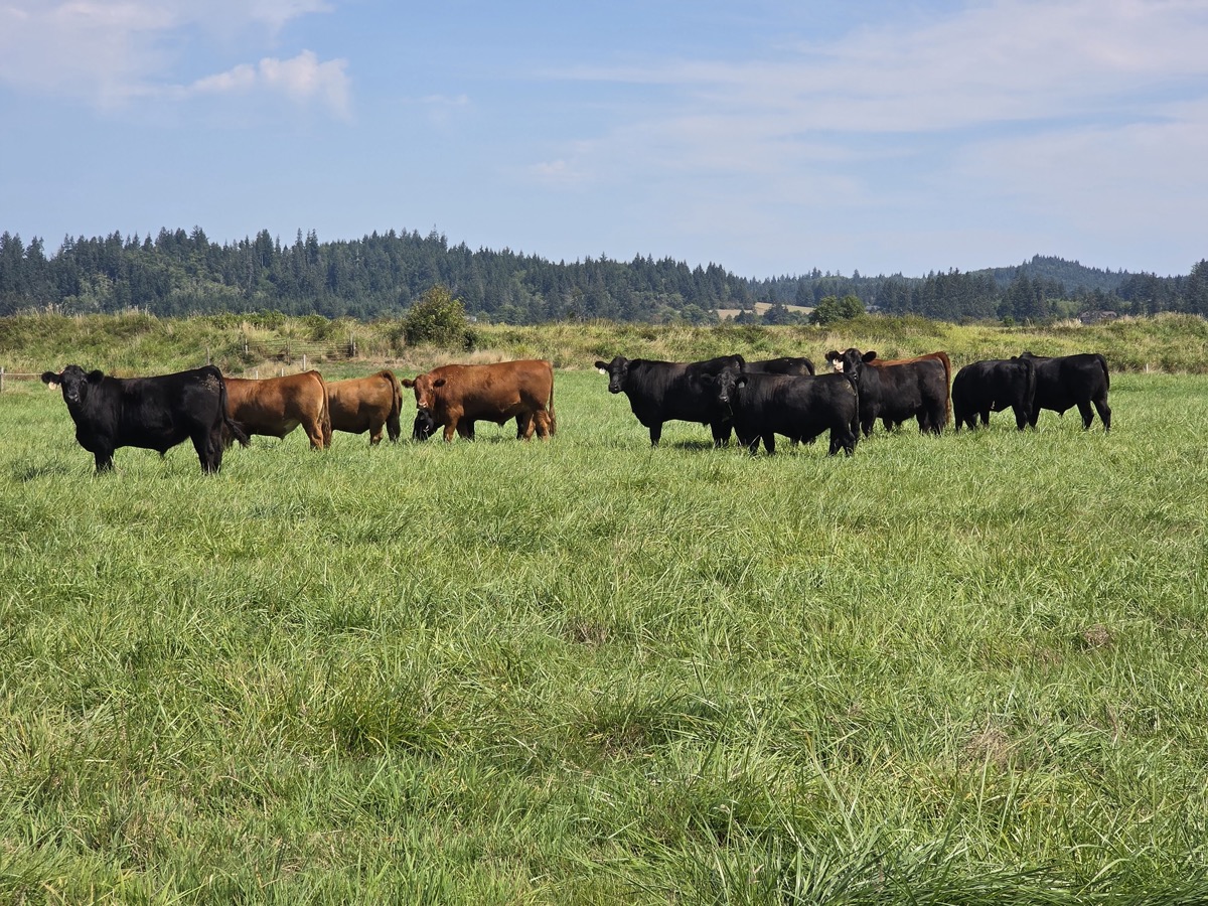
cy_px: 453
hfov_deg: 28.2
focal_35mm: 69
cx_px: 604
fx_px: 2408
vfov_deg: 21.3
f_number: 2.4
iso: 50
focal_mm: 7.9
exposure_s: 1/2510
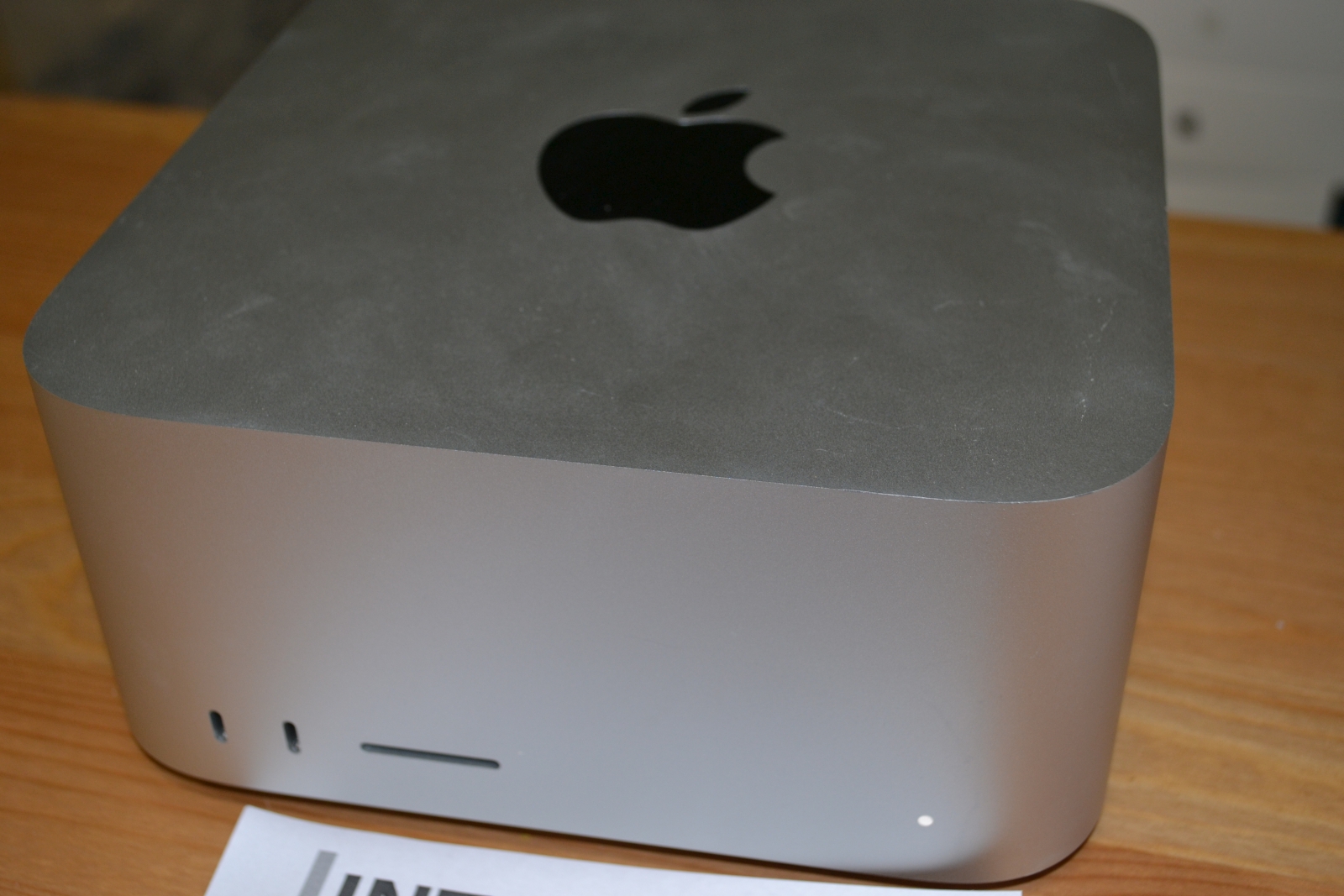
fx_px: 1792
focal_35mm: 48
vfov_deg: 28.1
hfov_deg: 41.1
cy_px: 448
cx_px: 672
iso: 360
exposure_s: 1/60
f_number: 4.8
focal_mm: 32
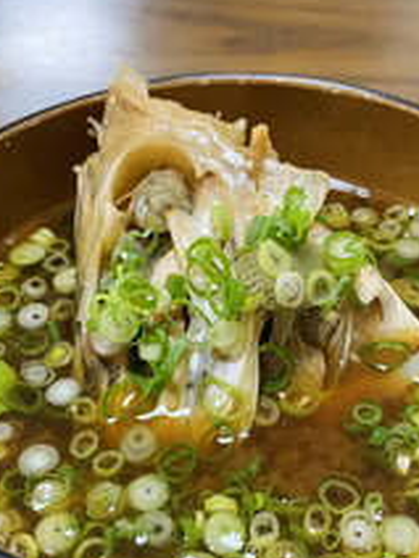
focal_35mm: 49
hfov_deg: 29.7
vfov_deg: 38.5
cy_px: 363
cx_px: 229
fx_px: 791
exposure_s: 1/60
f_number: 1.8
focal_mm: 4.25
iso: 320
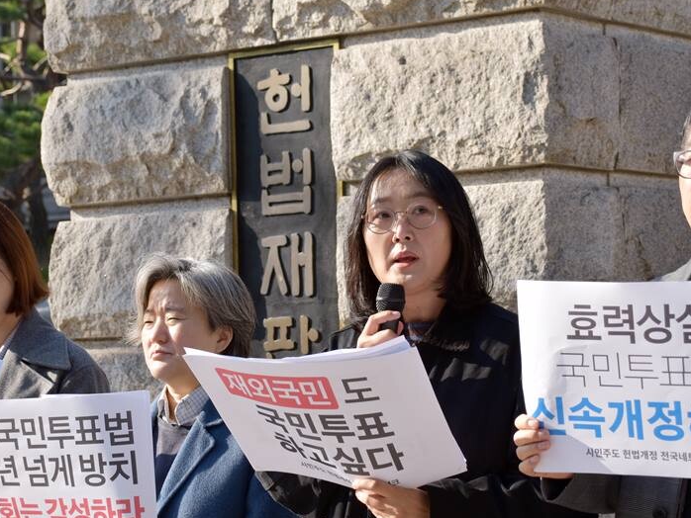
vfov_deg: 13.5
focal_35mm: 110
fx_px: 2197
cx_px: 296
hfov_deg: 17.9
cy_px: 328
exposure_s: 1/320
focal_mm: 52
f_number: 6.3
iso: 100
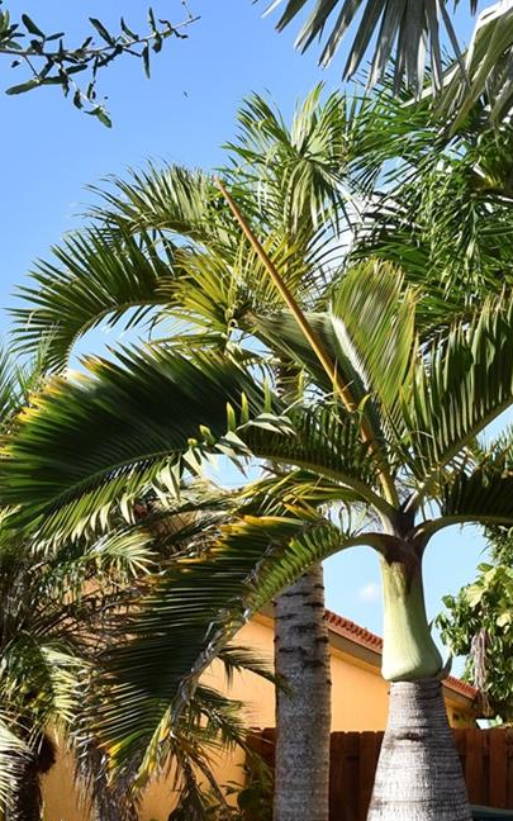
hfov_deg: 17.8
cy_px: 654
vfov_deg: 27.7
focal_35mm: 73
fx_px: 1633
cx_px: 384
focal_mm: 29
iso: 400
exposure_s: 1/250
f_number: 14
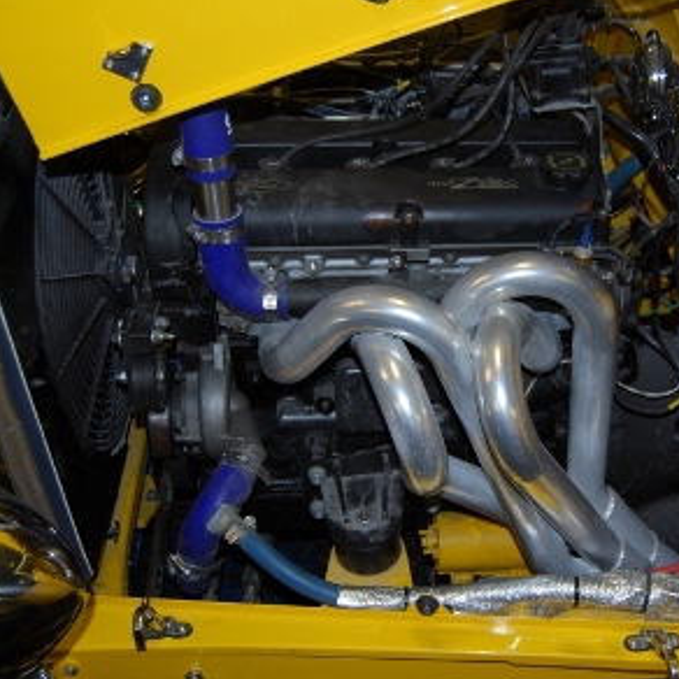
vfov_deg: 36.1
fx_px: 1043
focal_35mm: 47
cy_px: 340
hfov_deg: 35.9
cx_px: 407
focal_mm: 24
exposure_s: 1/60
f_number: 4
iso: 200
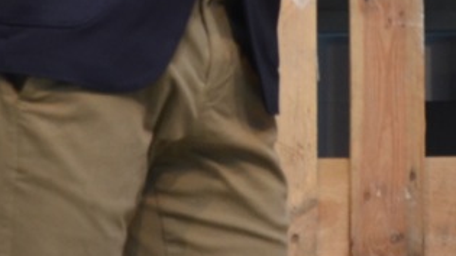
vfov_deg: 2.3
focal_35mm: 518
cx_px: 1071
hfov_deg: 4.1
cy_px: -273
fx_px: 6262
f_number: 5
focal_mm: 52
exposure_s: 1/60
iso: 400
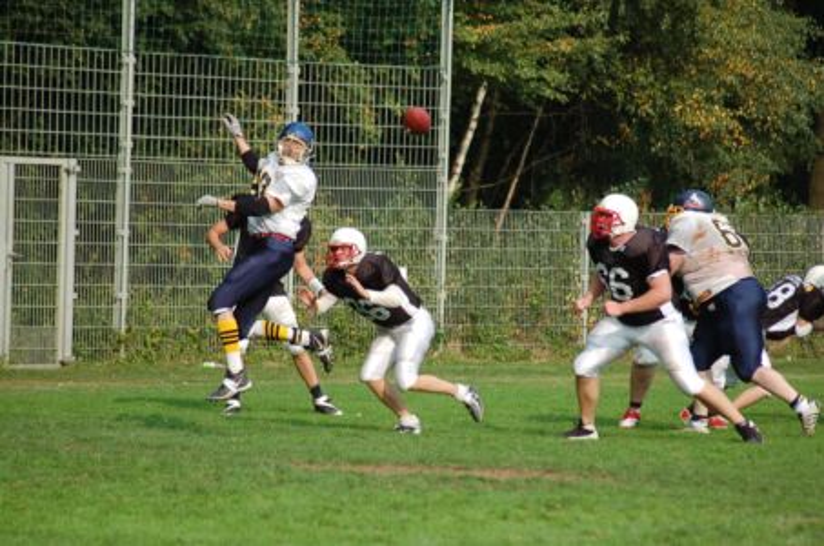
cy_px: 273
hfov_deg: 8.1
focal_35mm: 255
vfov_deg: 5.4
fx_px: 5824
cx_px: 412
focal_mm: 170
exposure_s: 1/1000
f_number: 4.8
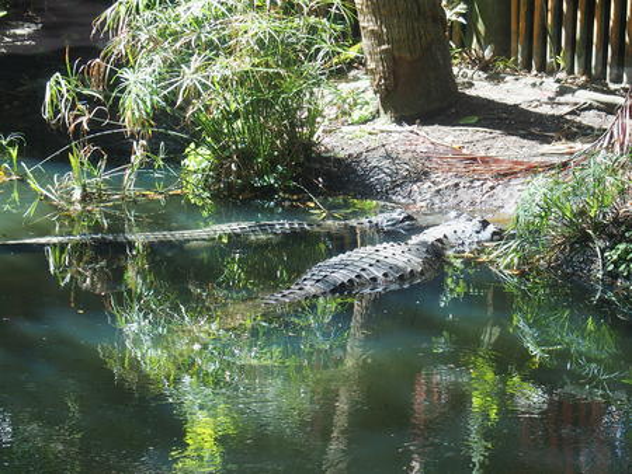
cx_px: 316
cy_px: 237
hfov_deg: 15.9
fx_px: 2265
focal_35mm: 124
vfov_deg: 12.0
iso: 125
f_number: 3.2
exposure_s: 1/250
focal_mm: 26.2
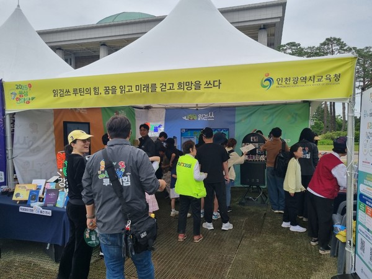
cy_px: 140
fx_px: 279
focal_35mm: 26
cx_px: 186
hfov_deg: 67.3
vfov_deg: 53.1
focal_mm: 5.4
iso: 50
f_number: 1.8
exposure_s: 1/1111
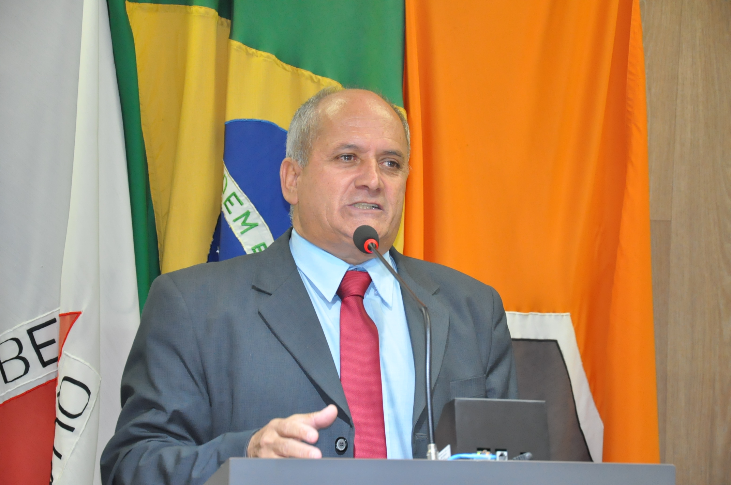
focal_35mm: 112
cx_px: 366
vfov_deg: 12.1
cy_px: 242
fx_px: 2282
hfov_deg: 18.2
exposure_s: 1/60
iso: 2000
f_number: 5.3
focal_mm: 75
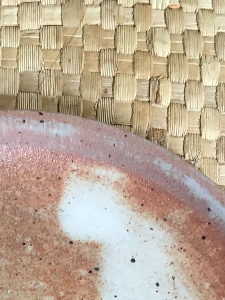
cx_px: 15
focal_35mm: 88
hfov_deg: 16.5
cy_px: 451
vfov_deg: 19.4
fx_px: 763
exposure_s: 1/33
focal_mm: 4.15
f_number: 2.2
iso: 100
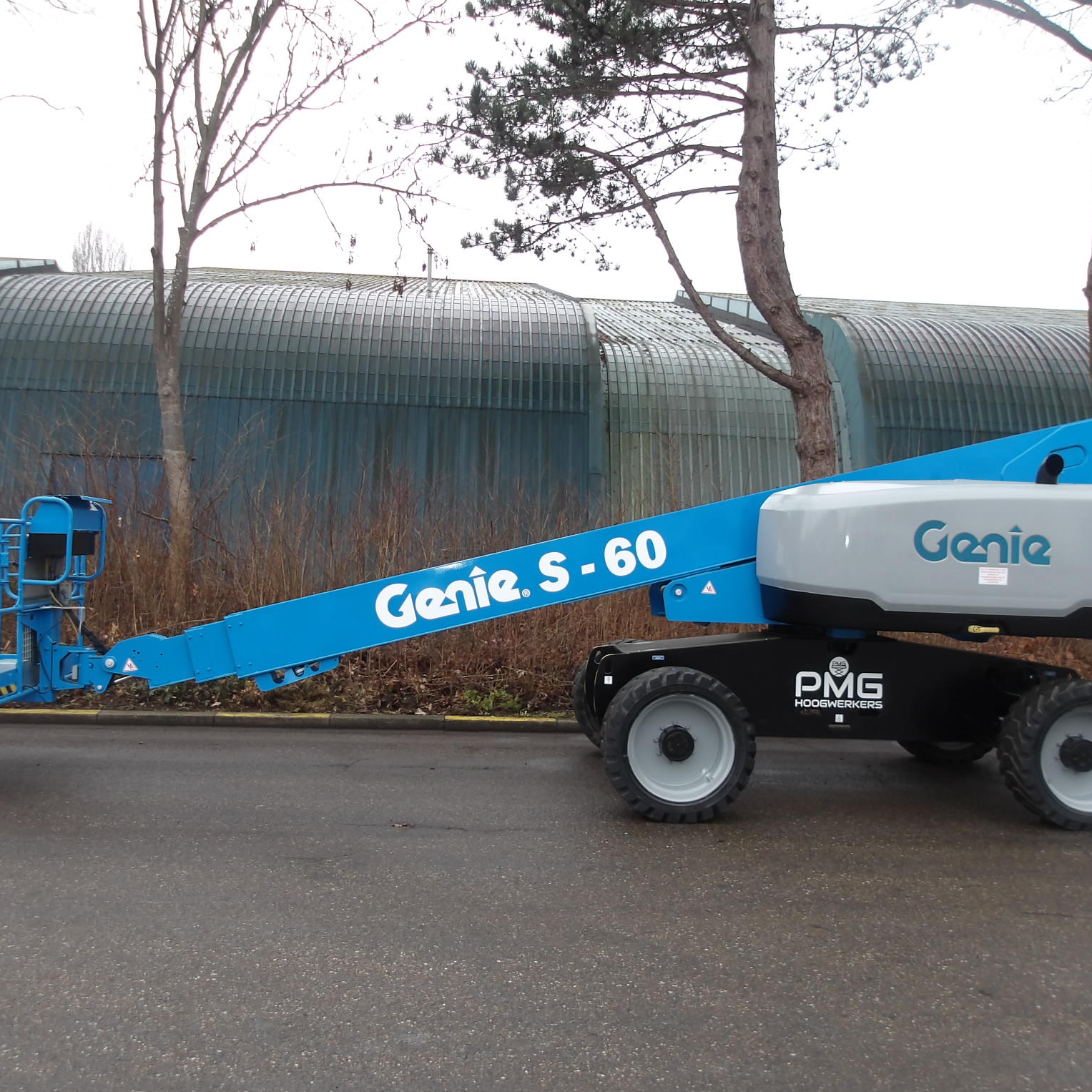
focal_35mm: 32
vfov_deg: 51.1
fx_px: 1142
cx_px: 519
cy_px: 546
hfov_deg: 51.1
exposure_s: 1/56
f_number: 3
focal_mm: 4.9
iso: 100
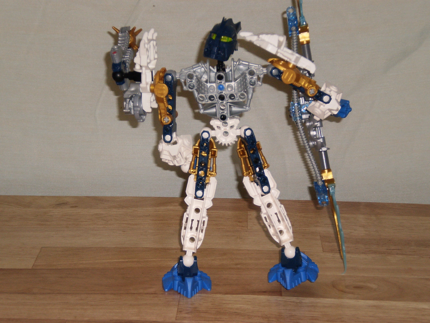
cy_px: 162
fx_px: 1342
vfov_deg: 13.7
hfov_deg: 18.2
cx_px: 215
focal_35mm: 108
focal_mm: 18.9
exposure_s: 1/100
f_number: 5.9
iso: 125
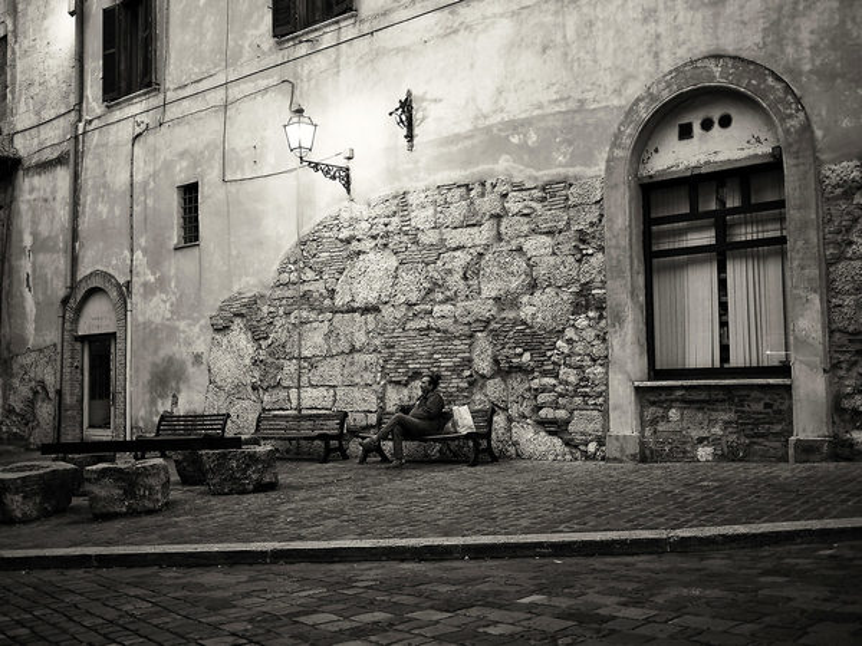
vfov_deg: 36.0
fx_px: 996
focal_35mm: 40
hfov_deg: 46.8
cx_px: 431
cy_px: 323
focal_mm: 20
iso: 400
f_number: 1.8
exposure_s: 1/60
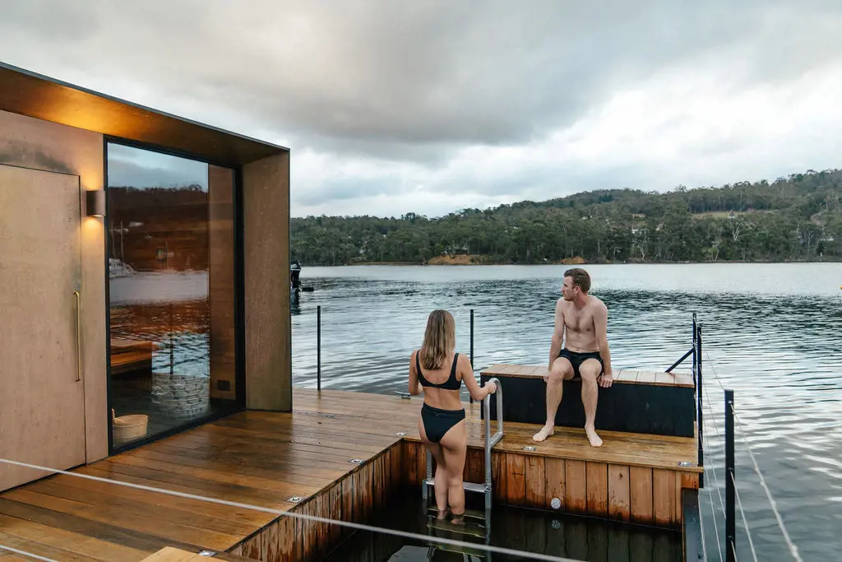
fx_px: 561
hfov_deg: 73.7
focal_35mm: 24
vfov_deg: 53.1
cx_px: 421
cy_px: 281
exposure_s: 1/400
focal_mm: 24
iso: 500
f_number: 3.2
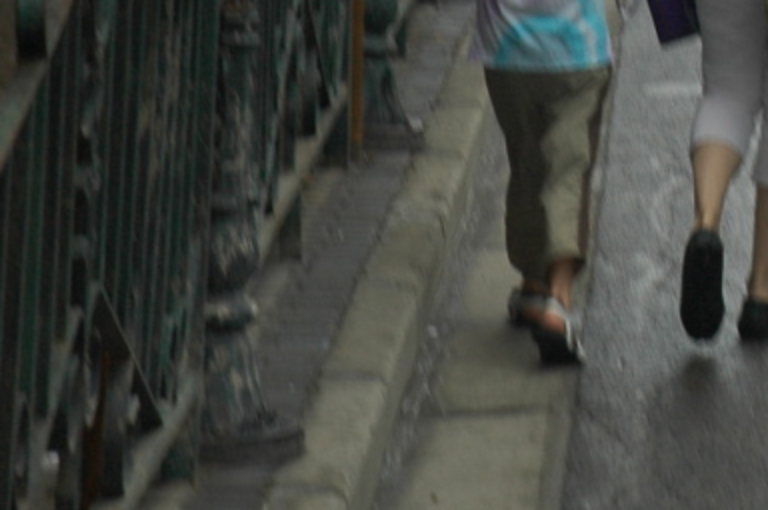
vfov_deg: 5.6
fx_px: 5199
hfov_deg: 8.3
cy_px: -191
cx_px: 1124
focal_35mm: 244
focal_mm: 52
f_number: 9
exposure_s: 1/125
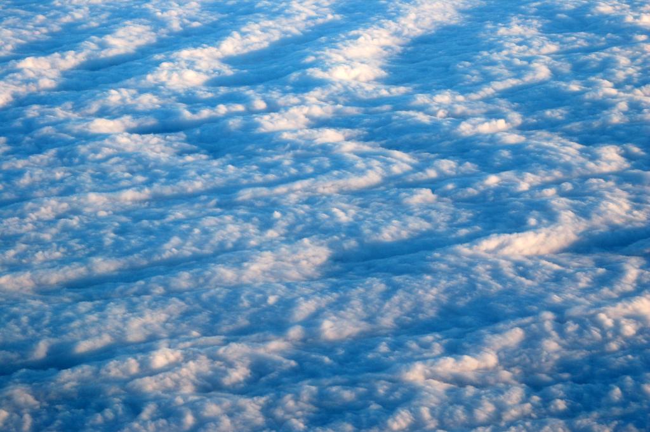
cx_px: 325
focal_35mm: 108
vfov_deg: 12.7
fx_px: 1948
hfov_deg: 18.9
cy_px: 216
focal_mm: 72
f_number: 10
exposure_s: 1/250
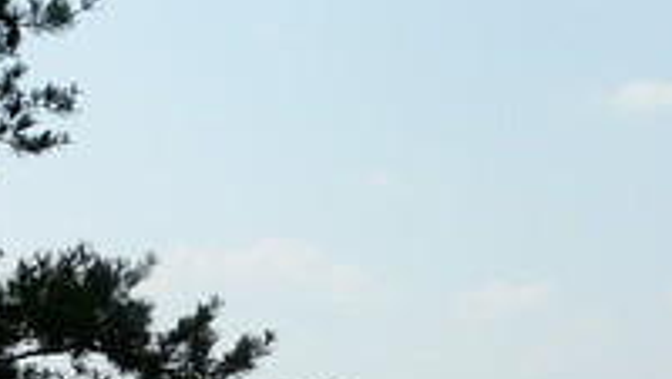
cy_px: 480
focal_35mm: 108
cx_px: 978
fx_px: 1926
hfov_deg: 17.9
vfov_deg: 11.0
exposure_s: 1/400
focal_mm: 4.6
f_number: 5.6
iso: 100
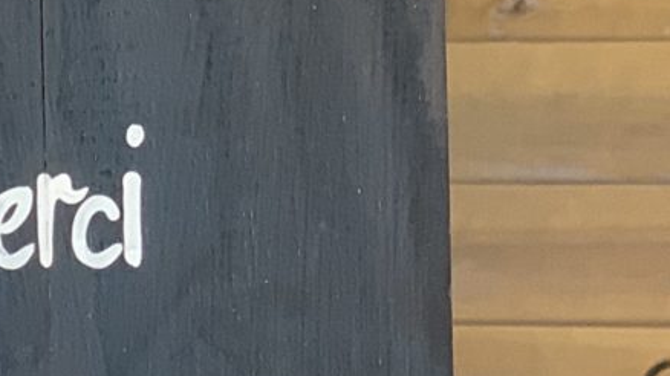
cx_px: -403
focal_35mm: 246
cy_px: 818
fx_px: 4369
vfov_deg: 4.8
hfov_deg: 8.5
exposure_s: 1/50
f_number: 2.4
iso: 80
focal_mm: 6
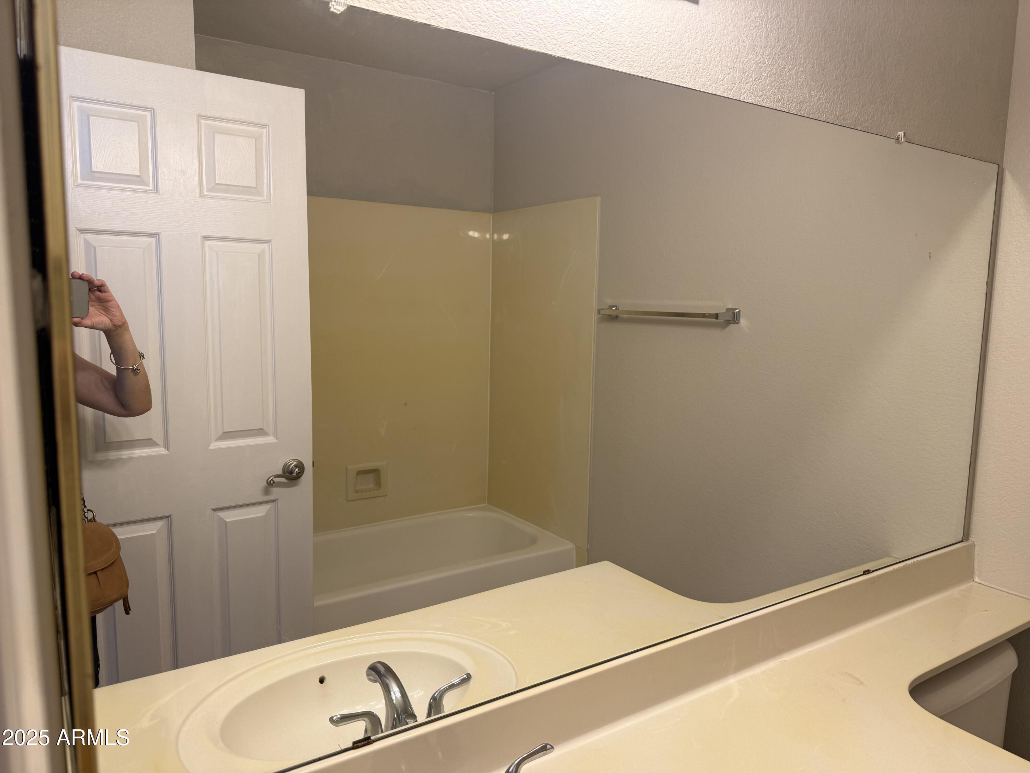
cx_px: 515
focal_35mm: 24
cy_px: 386
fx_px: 714
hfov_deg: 71.6
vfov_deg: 56.8
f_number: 1.78
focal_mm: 6.76
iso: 80
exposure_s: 1/120
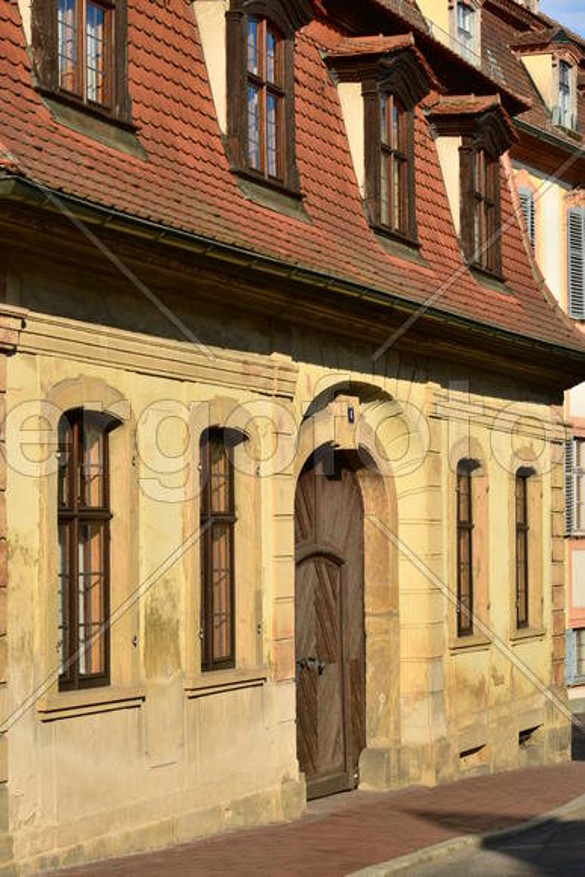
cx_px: 292
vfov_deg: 24.6
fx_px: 2010
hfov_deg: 16.6
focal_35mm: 82
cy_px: 438
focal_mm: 55
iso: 100
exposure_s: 1/160
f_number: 11
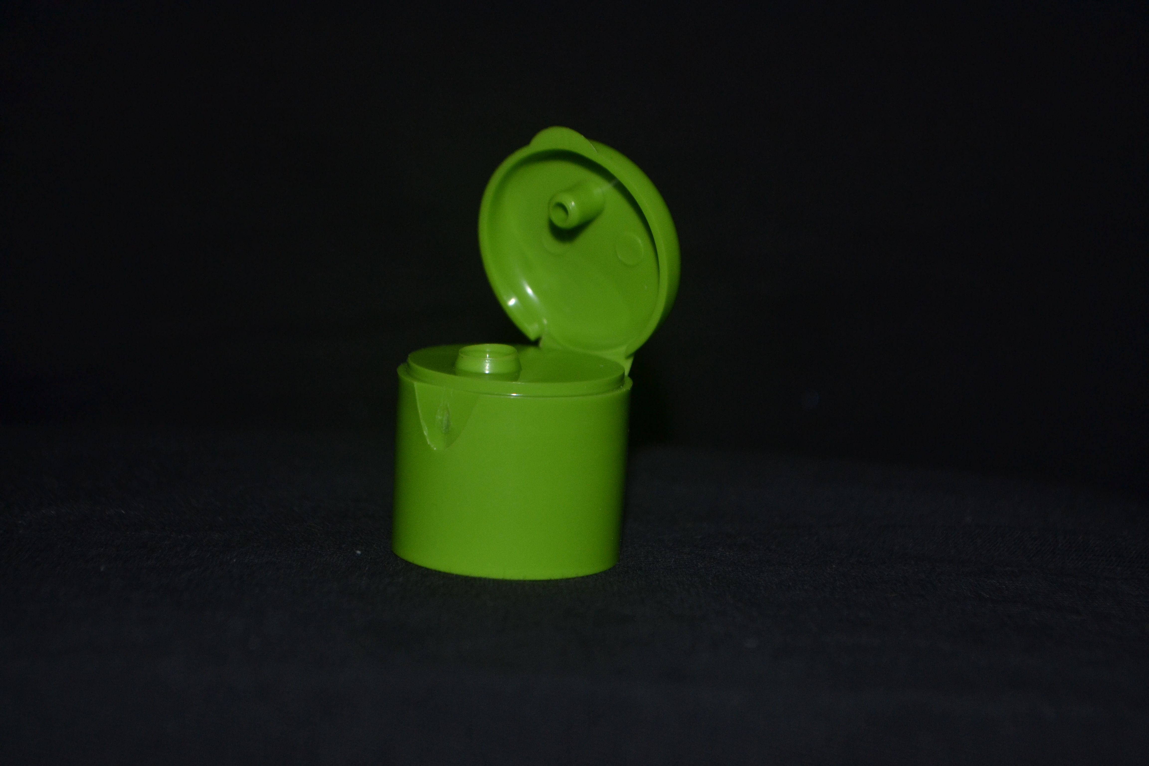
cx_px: 574
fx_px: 2633
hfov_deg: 24.6
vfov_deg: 16.6
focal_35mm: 82
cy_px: 383
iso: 720
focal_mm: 55
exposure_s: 1/60
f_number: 5.6
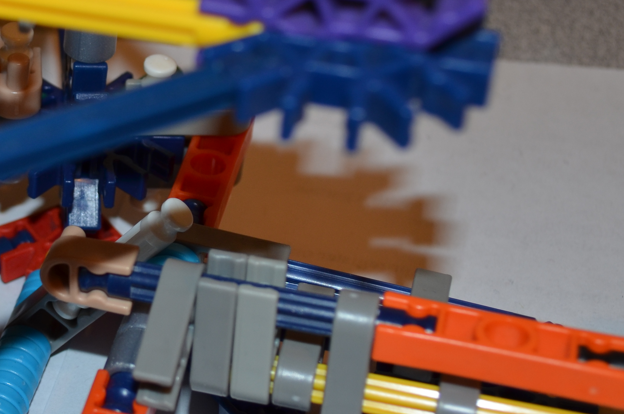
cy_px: 125
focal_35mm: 101
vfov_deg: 13.4
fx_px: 1750
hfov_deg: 19.6
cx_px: -19
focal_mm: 29
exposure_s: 1/30
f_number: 5.6
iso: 200
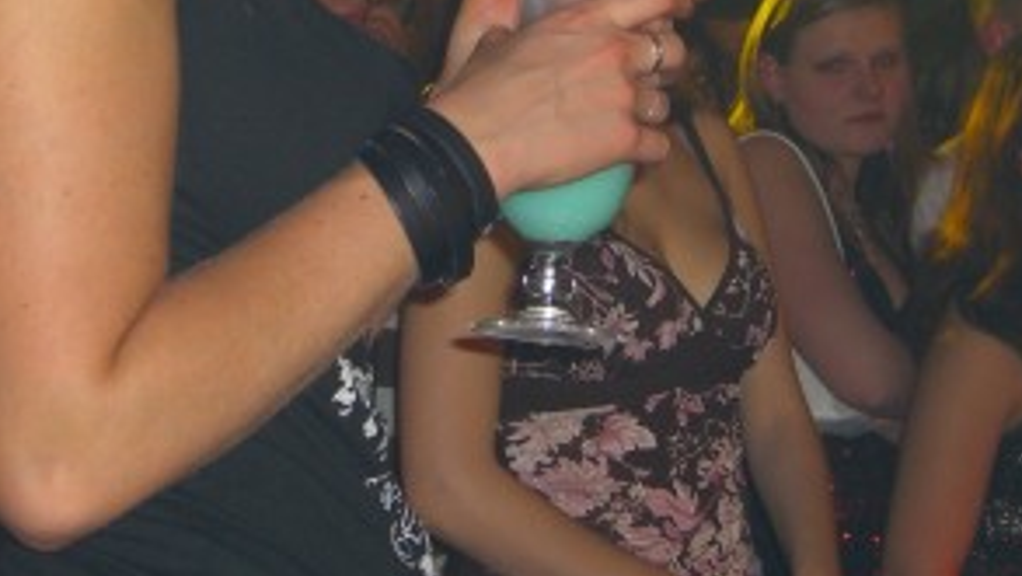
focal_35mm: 127
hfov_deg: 16.9
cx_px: 541
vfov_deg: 9.5
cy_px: 28
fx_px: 3443
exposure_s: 1/60
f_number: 3.6
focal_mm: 11.8
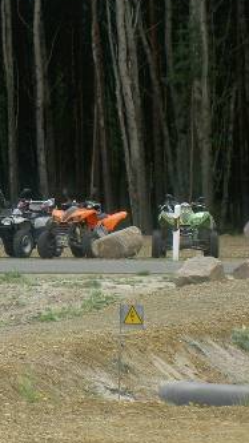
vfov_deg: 8.8
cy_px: 235
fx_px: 2879
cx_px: -3
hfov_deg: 4.9
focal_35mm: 245
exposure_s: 1/100
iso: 50
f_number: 4.9
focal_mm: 24
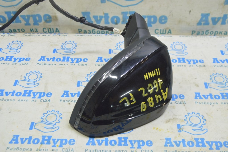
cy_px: 76
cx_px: 114
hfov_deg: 43.6
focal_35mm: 45
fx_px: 285
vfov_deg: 29.8
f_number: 5.6
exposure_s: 1/20
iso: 400
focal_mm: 30
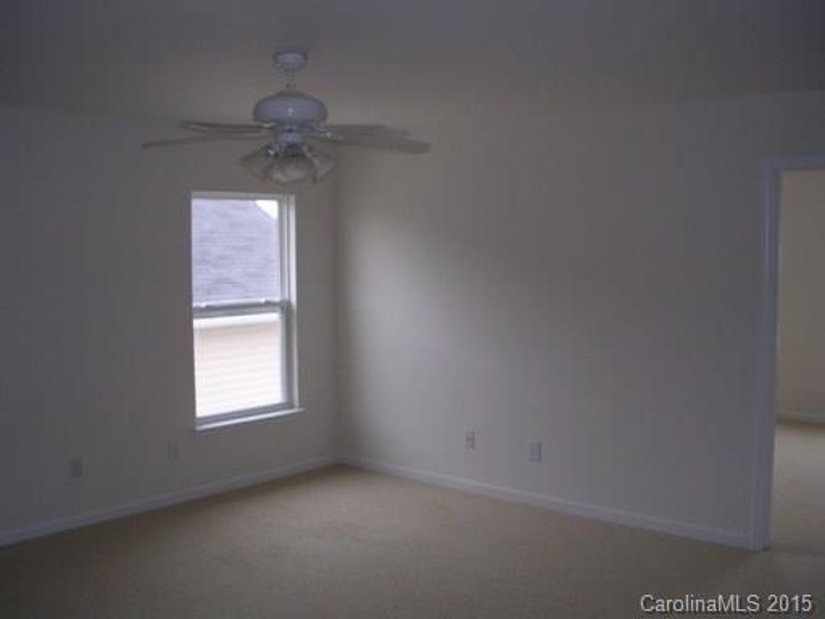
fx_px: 906
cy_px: 310
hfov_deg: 49.0
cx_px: 412
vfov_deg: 37.7
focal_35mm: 38
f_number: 2.8
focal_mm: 5.8
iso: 50
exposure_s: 1/47.2
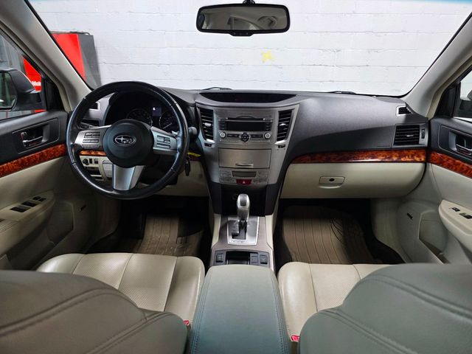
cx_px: 236
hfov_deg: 73.9
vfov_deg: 58.9
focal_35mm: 23
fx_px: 314
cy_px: 177
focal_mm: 6.3
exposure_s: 1/120
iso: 250
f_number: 1.7
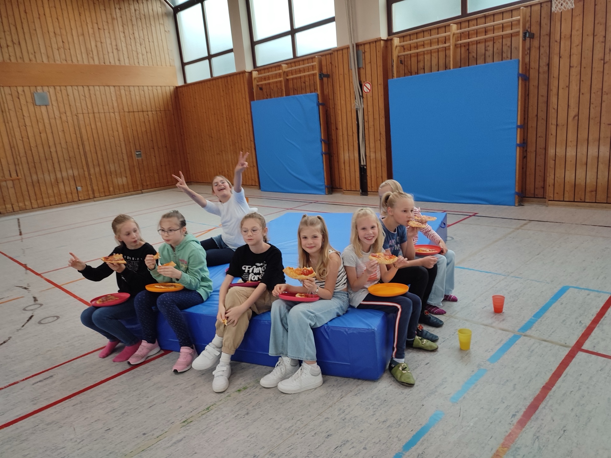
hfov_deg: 69.4
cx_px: 306
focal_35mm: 25
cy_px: 229
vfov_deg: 54.9
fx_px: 441
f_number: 1.9
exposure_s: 1/33
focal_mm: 6.04
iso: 94
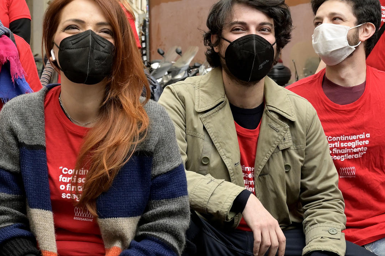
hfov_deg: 19.1
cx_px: 76
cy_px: 190
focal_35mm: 106
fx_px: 1133
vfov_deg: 12.9
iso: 2000
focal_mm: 37
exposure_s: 1/500
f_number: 7.1
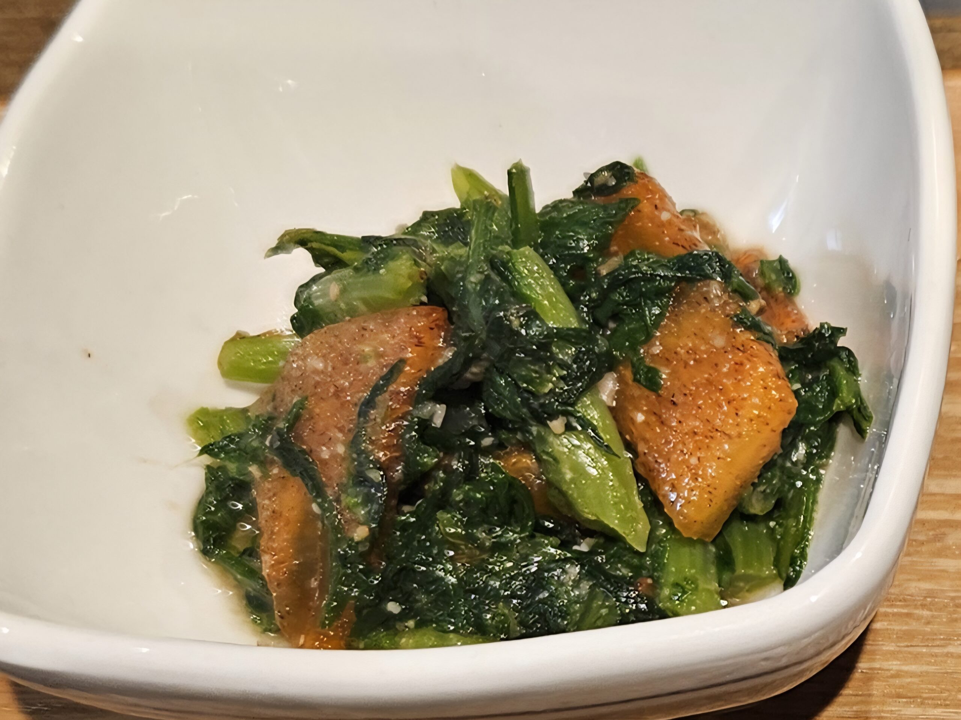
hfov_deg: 73.9
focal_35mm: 23
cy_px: 360
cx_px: 480
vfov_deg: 58.9
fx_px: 639
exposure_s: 1/120
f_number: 1.8
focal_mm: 5.4
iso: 125
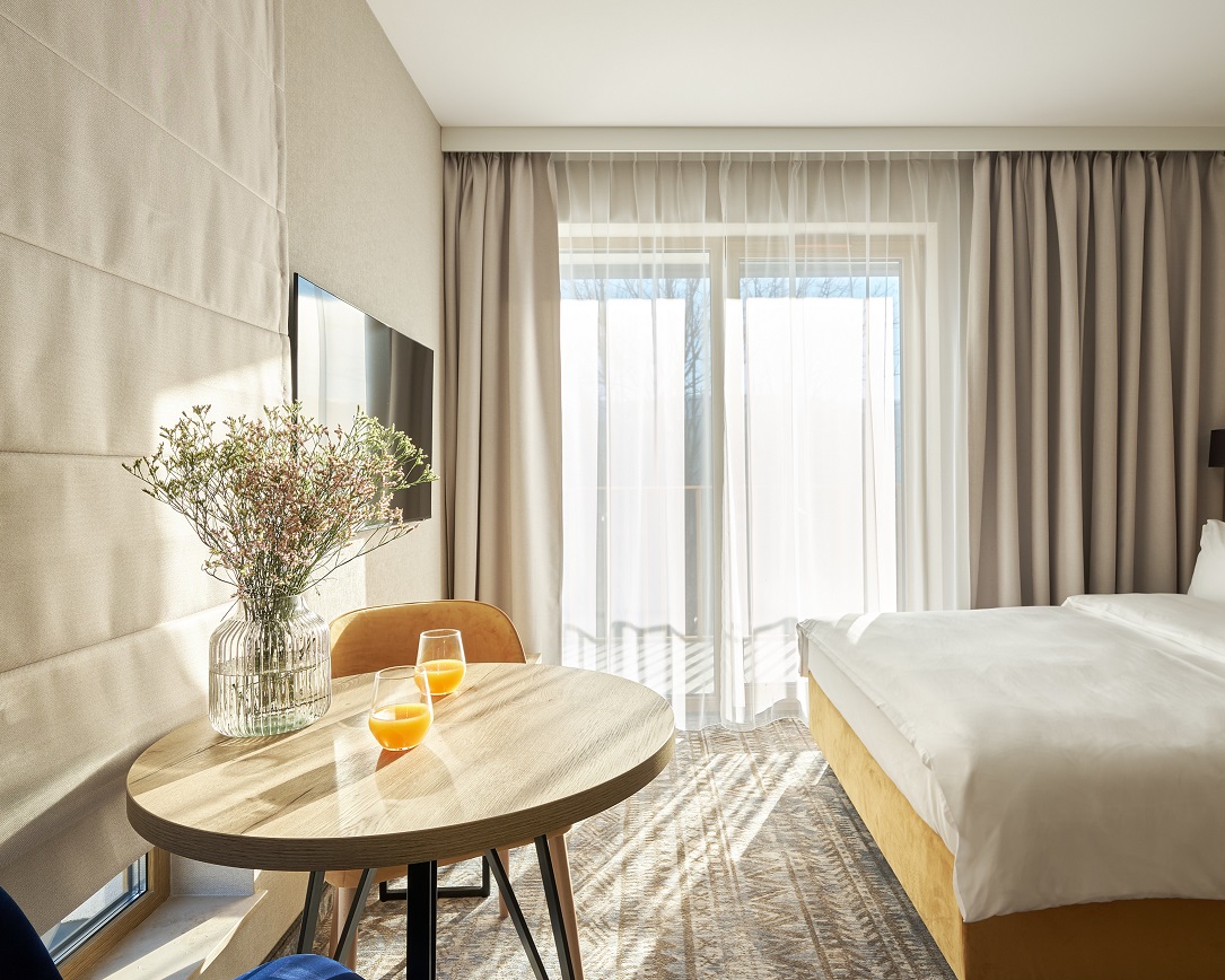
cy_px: 488
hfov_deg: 80.2
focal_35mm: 20
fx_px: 725
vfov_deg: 68.1
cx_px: 671
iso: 160
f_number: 7.1
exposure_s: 1/25
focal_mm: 10
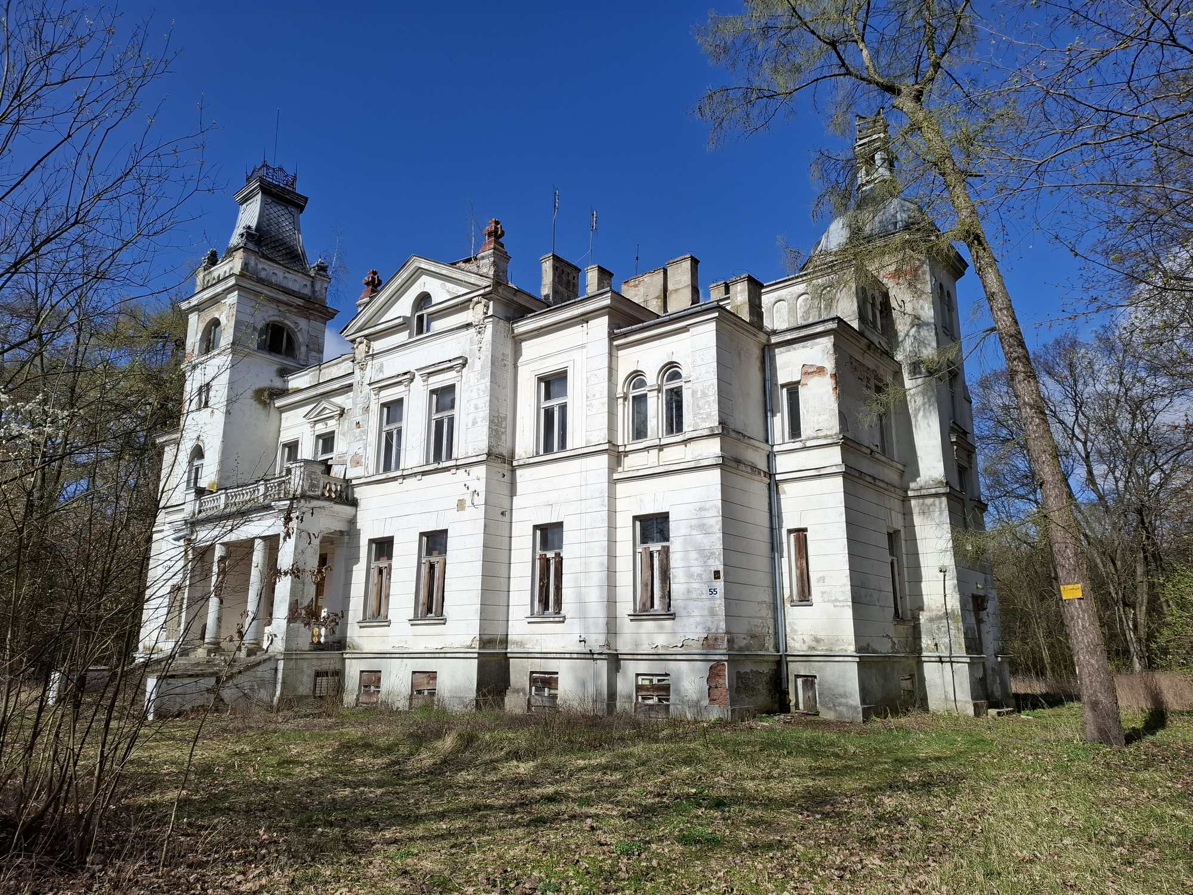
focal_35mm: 23
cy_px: 448
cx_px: 596
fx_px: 793
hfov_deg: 73.9
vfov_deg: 58.9
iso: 50
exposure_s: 1/3413
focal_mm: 5.54
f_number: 1.8
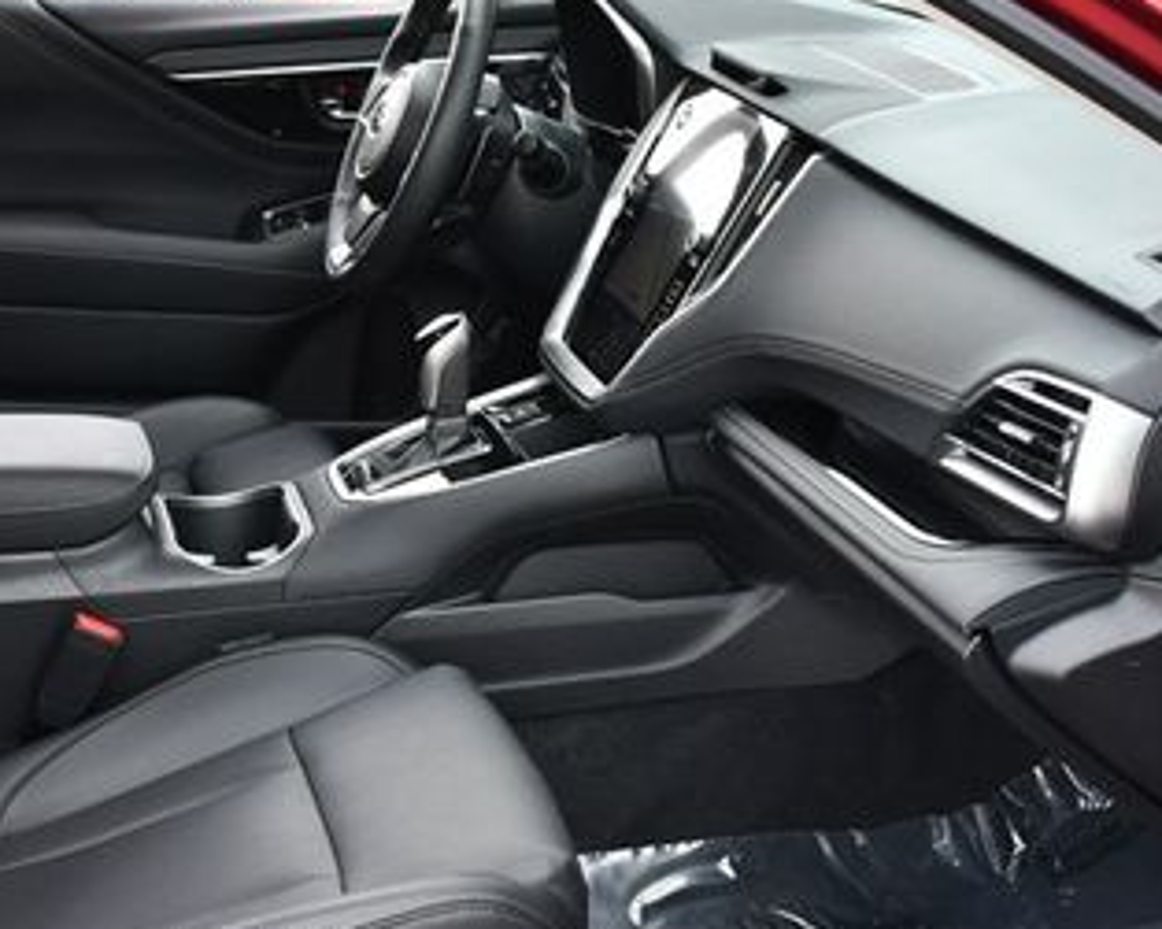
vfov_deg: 22.1
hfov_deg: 27.3
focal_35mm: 69
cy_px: 533
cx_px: 340
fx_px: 2372
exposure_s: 1/250
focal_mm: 18
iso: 400
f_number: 4.5
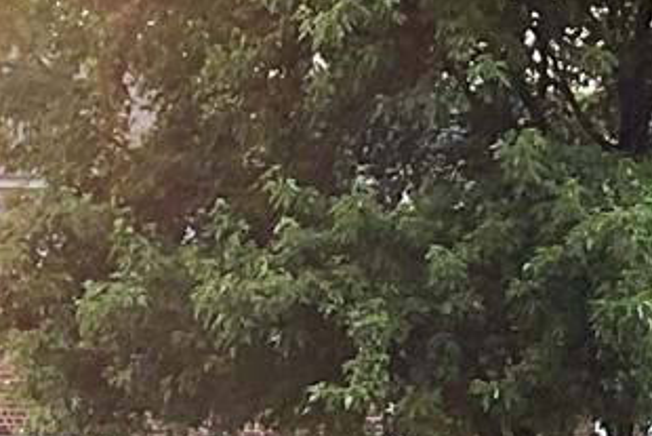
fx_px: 3606
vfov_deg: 6.6
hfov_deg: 10.1
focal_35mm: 199
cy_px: 1022
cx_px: 837
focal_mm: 3
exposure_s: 1/120
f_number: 1.8
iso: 20
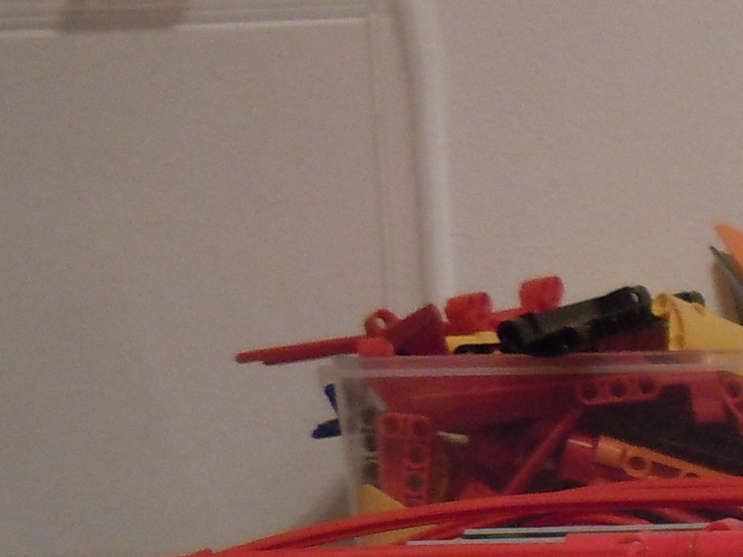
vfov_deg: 12.4
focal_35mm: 117
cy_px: 639
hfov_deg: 15.4
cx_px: 1161
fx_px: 2511
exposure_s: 1/8
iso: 400
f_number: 3.5
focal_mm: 5.4
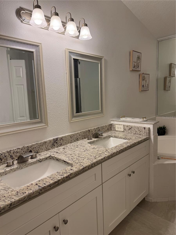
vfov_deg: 71.6
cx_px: 88
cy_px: 118
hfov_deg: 56.8
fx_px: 163
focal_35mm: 24
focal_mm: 6.76
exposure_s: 1/230
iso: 64
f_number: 1.78
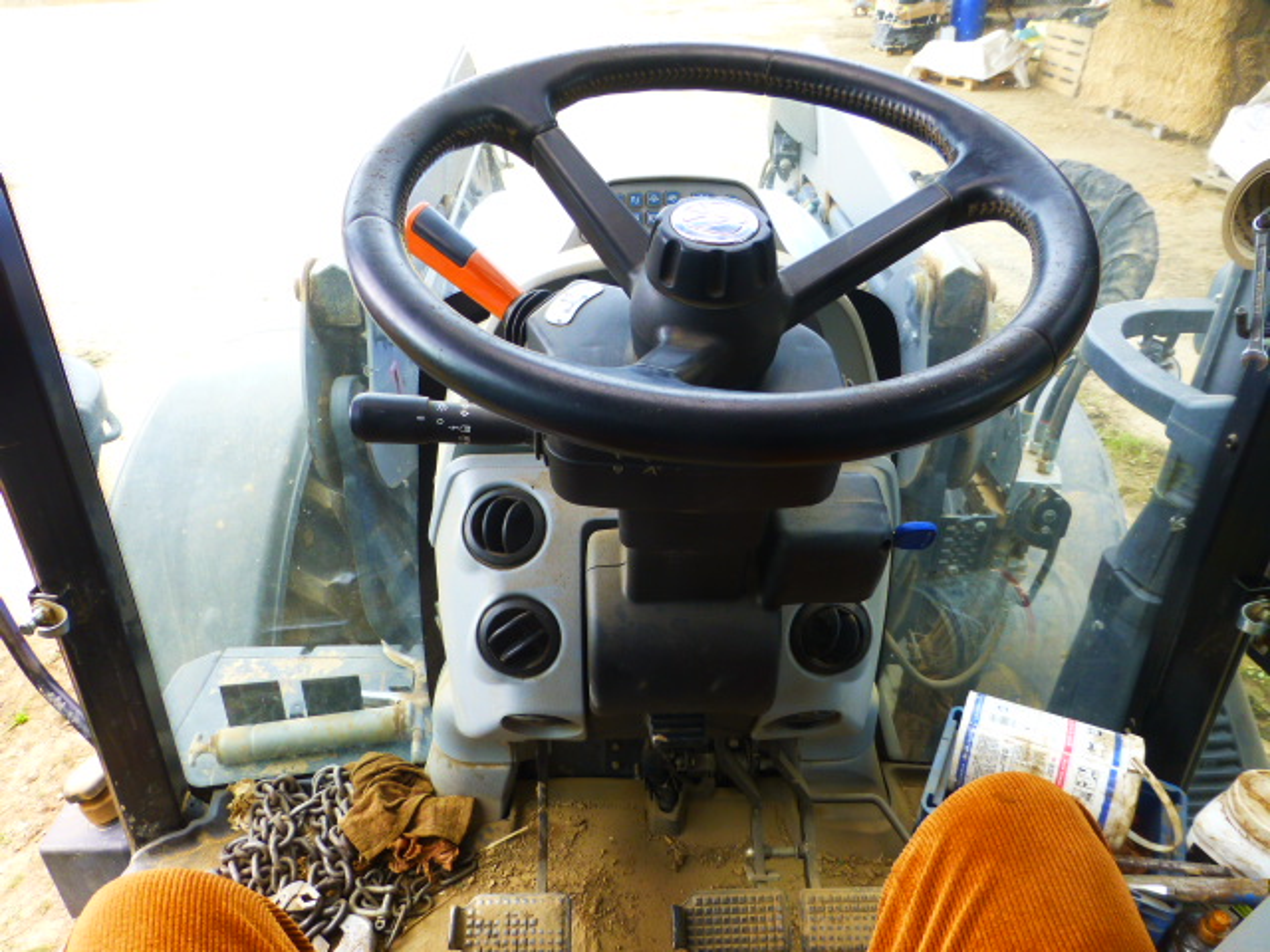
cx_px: 635
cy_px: 476
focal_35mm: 24
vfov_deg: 56.8
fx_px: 881
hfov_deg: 71.6
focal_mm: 4.3
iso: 160
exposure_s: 1/60
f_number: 3.3
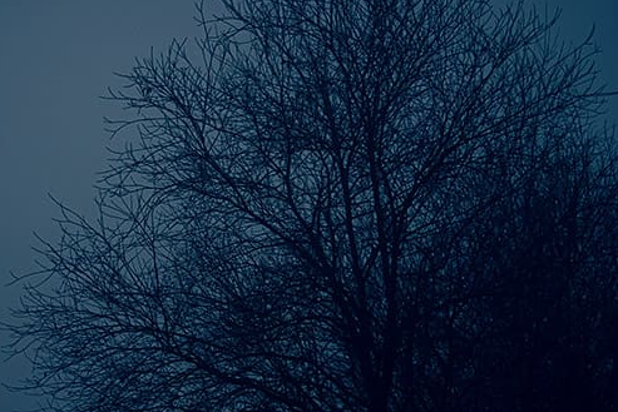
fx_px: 1219
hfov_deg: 28.3
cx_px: 217
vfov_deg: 19.1
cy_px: 294
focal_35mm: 71
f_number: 2.8
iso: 800
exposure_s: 1/100
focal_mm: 35
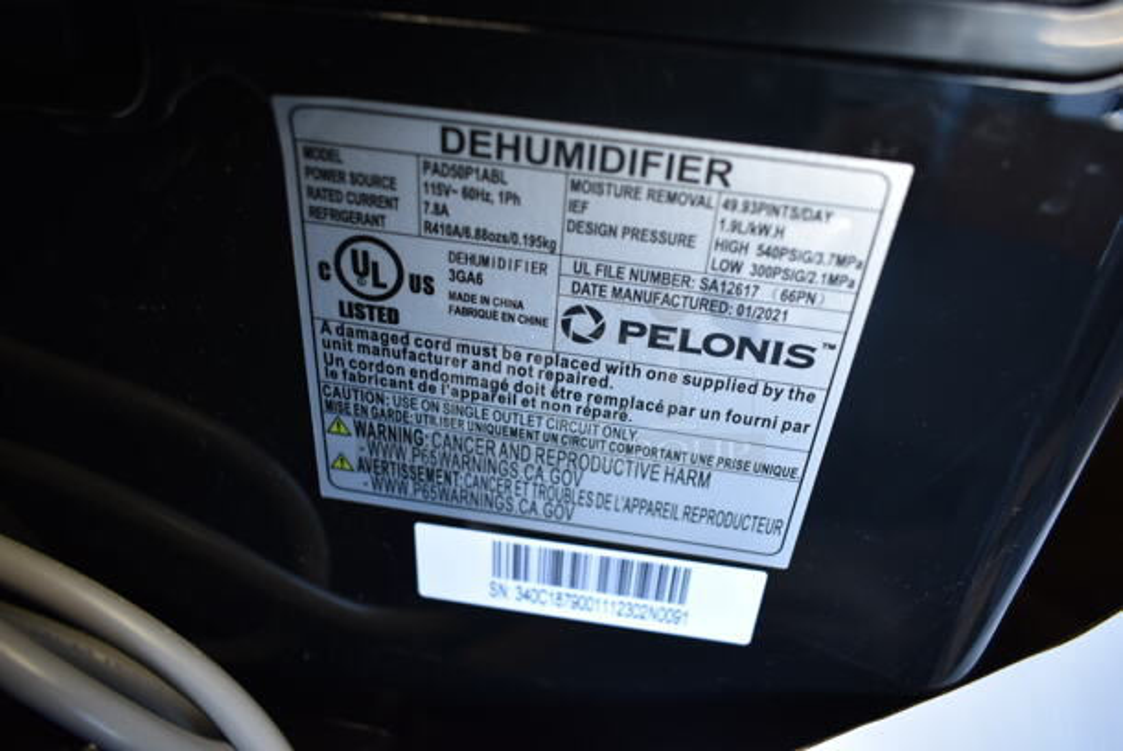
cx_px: 562
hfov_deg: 67.3
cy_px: 376
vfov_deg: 48.0
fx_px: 843
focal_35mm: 27
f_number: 3.5
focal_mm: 18
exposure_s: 1/30
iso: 360
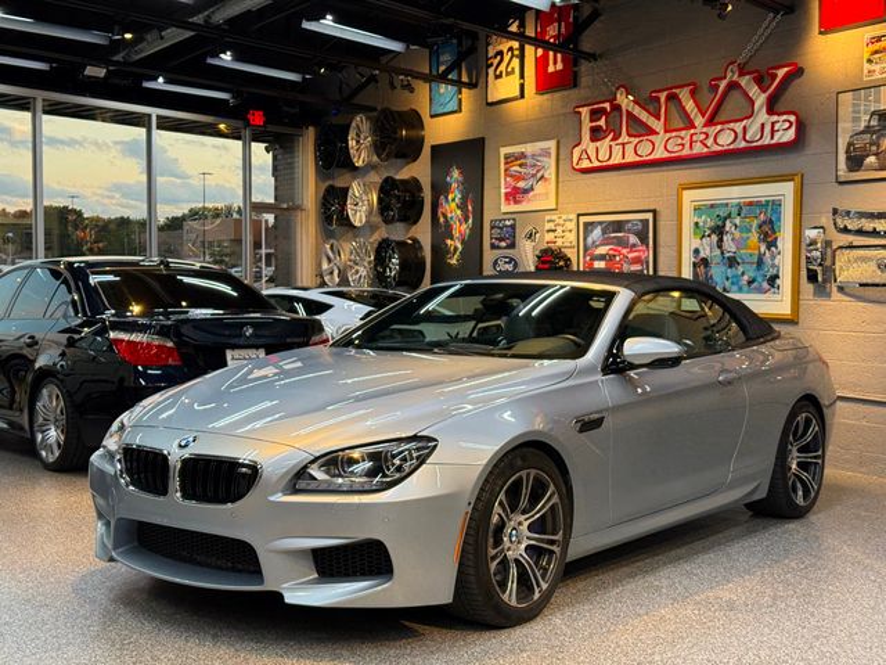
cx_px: 443
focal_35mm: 48
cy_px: 332
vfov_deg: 30.3
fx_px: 1229
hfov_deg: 39.7
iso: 80
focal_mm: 6.76
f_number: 1.78
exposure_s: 1/60
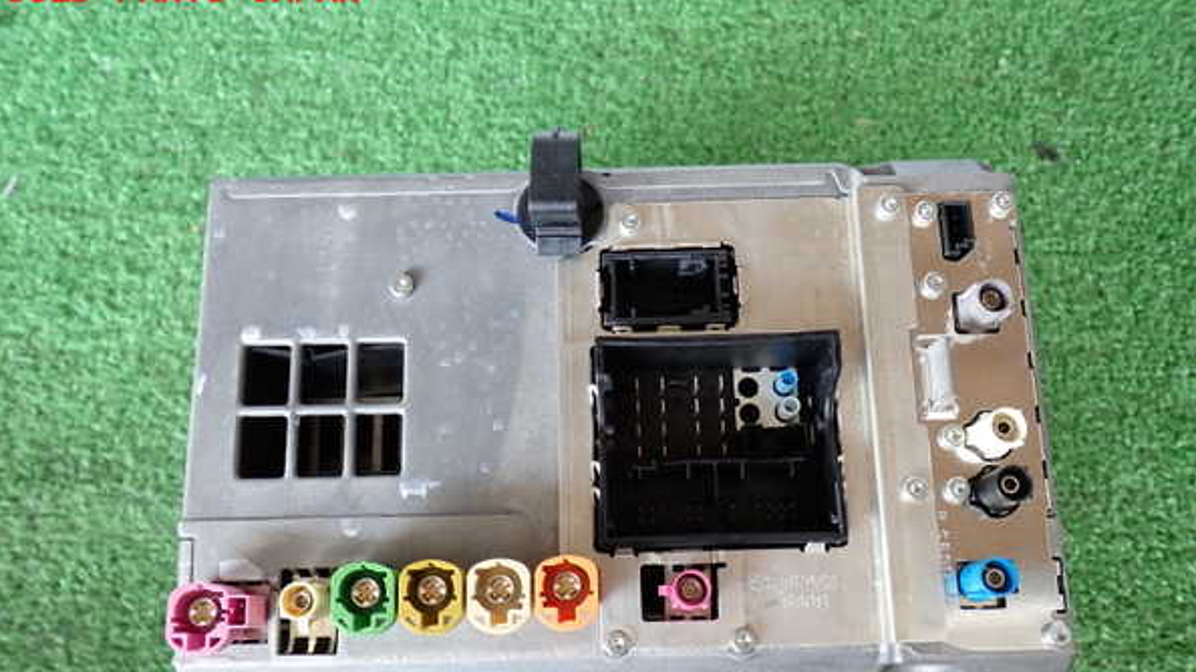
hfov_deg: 59.5
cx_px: 598
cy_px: 416
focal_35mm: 33
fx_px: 1046
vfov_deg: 35.4
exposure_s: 1/50
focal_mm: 5.4
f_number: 2.3
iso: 200
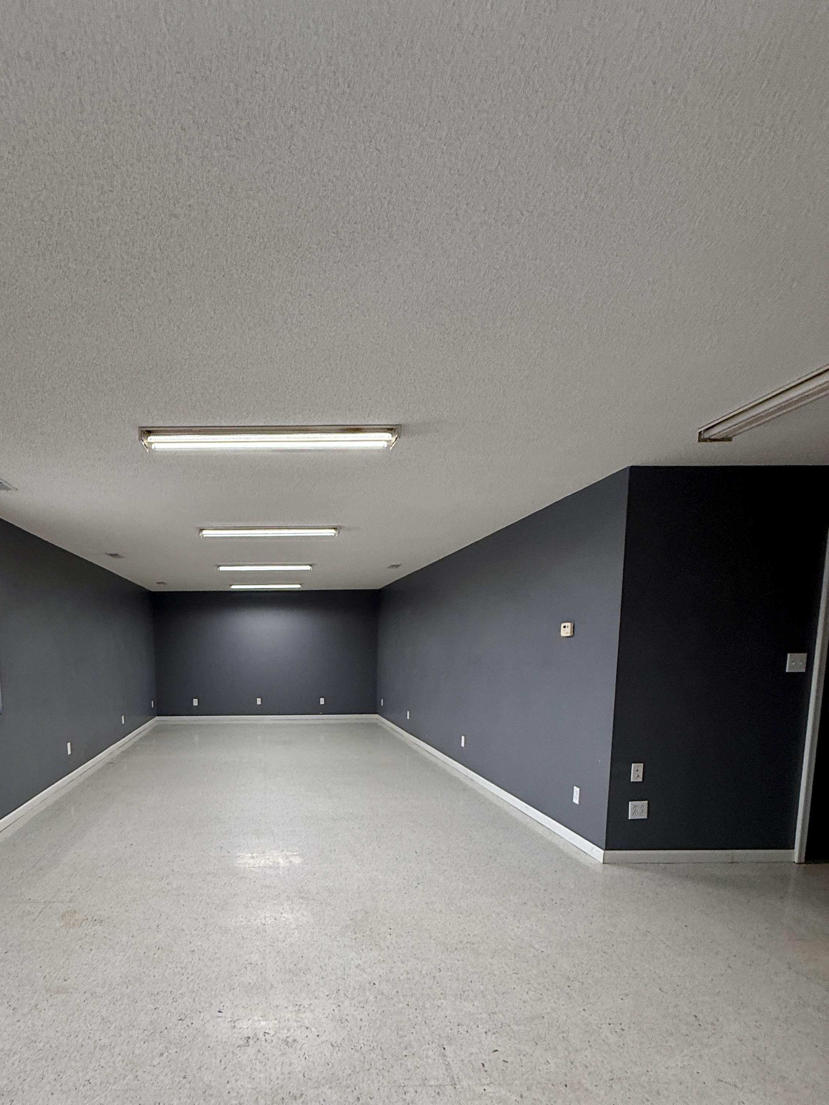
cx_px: 268
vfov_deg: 81.9
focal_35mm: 19
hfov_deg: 66.6
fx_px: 607
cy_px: 732
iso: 160
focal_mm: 2.22
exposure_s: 1/120
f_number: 2.2
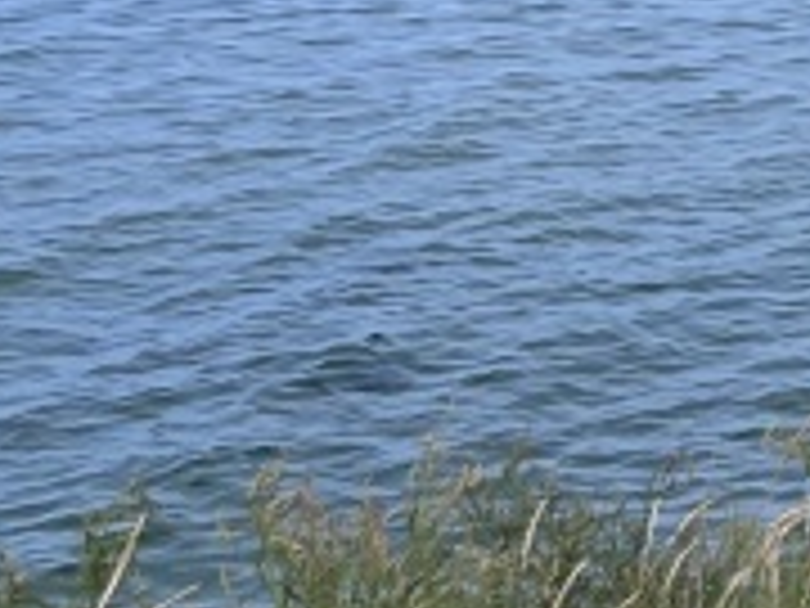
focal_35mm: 148
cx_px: 1408
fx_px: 3463
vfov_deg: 9.7
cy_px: -342
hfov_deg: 12.3
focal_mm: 5.7
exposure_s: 1/5882
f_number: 1.5
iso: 50
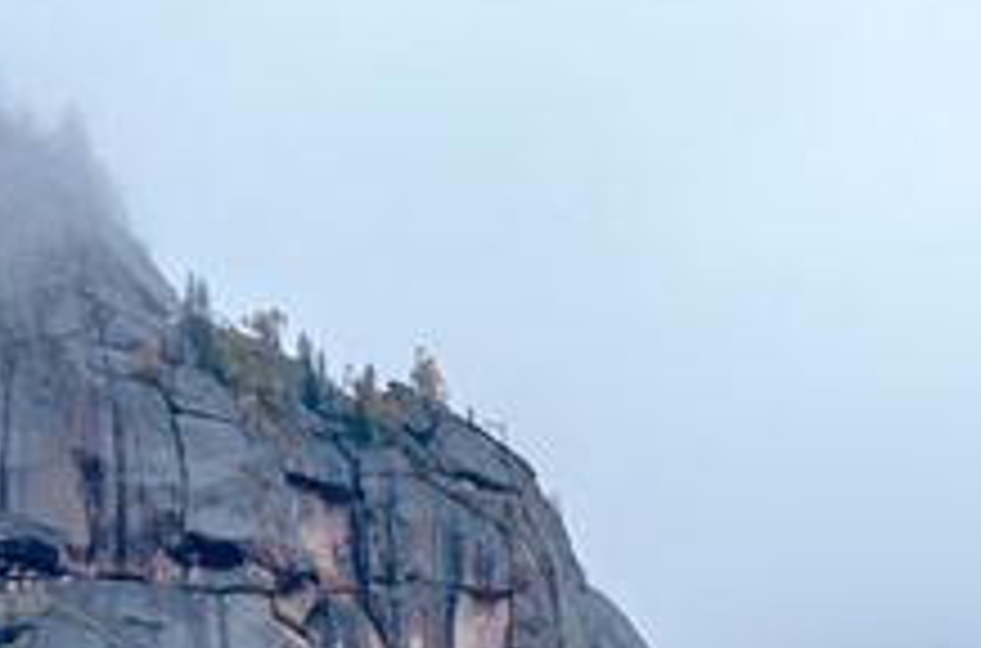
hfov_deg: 7.8
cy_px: 1102
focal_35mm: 262
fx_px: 7119
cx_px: 968
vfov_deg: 5.2
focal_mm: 38
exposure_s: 1/100
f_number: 6.3
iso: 100
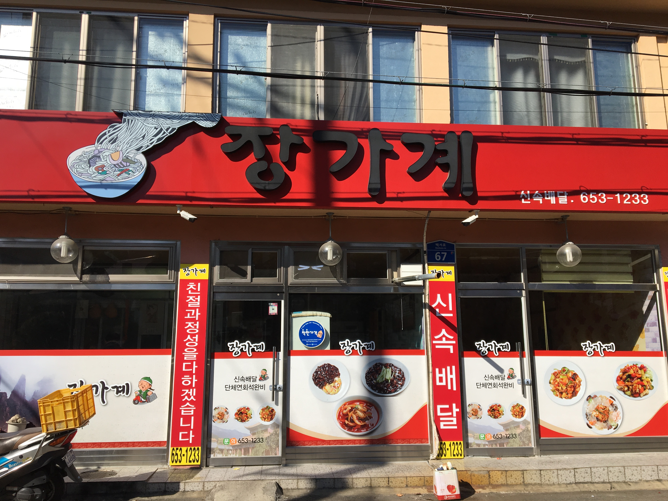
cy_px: 250
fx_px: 560
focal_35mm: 29
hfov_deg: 61.7
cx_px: 334
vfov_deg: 48.2
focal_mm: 4.15
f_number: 2.2
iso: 25
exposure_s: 1/1972
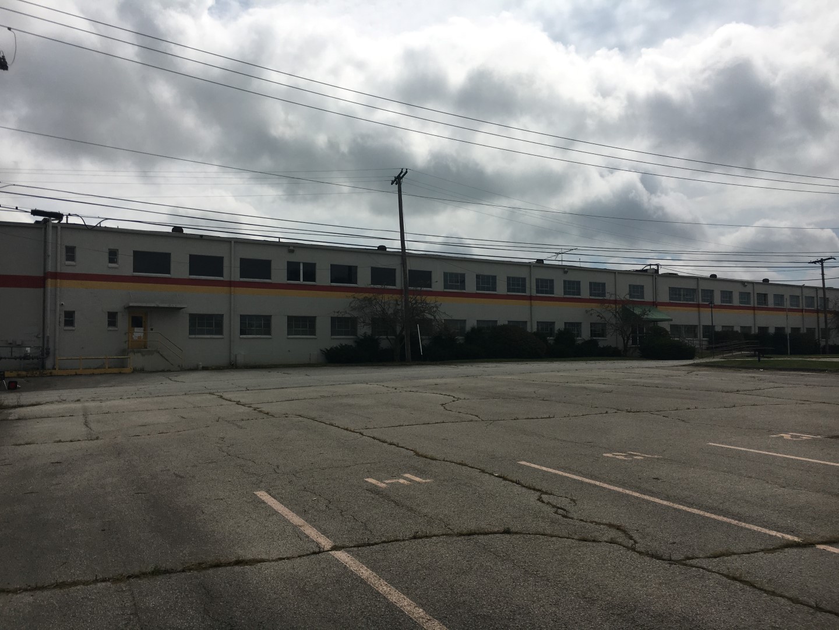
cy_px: 315
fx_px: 703
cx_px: 420
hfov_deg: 61.7
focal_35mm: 29
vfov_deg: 48.2
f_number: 2.2
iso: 25
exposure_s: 1/5495
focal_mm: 4.15
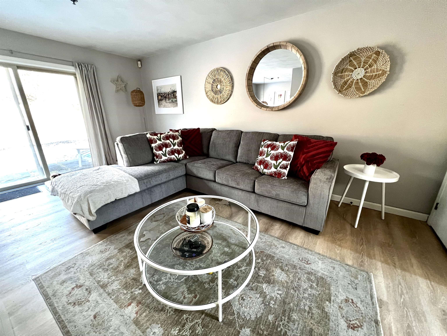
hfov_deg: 106.2
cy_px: 168
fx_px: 168
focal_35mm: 13
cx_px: 224
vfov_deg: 89.9
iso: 500
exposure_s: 1/60
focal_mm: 1.57
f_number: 1.8
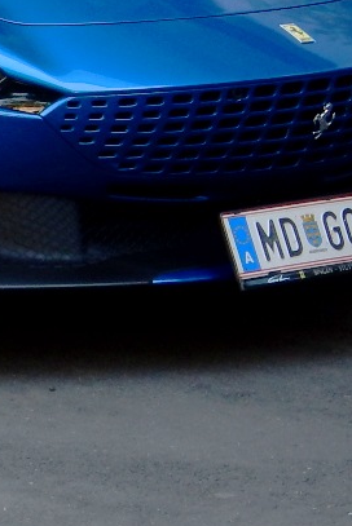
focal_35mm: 284
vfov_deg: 7.2
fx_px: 4158
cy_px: -145
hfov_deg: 4.8
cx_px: -371
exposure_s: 1/60
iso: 125
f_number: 4.8
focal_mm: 12.6
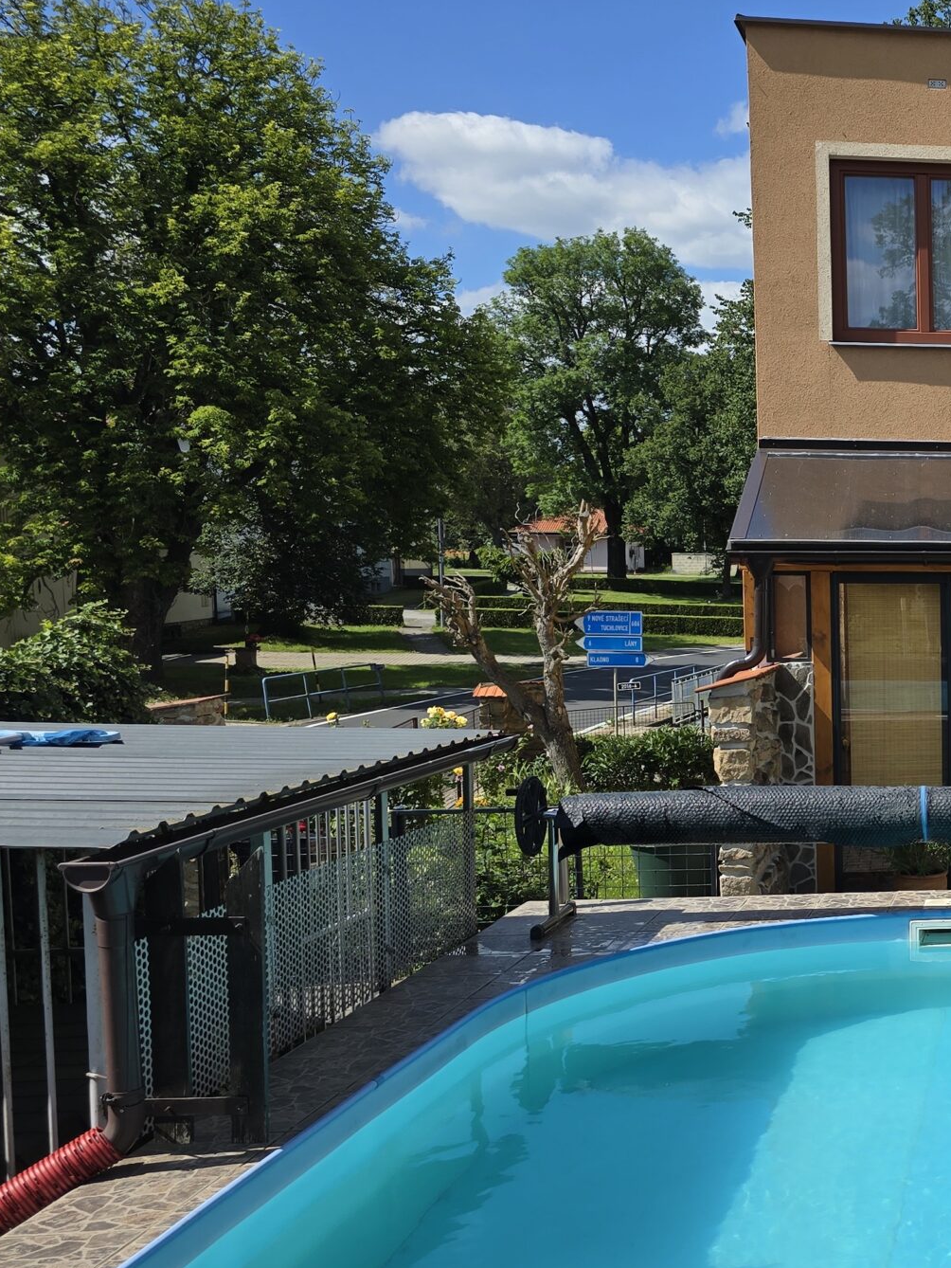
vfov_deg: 42.8
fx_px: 1611
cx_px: 1159
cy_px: 718
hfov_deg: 28.4
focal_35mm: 44
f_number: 1.7
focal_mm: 6.3
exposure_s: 1/1013
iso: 12
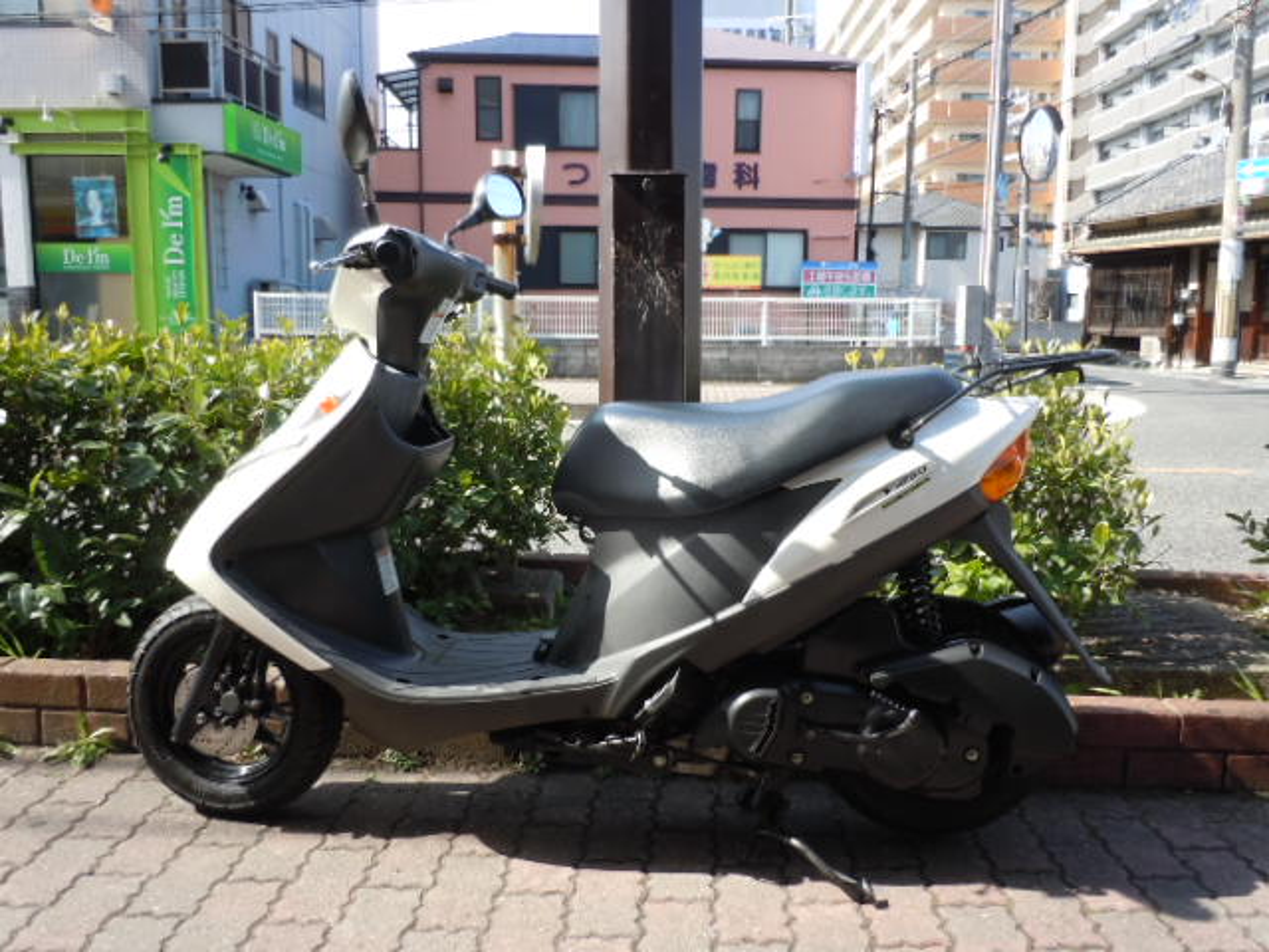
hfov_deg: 63.4
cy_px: 476
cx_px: 634
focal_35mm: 28
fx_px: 1026
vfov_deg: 49.7
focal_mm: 5
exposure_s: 1/200
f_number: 3.7
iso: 100
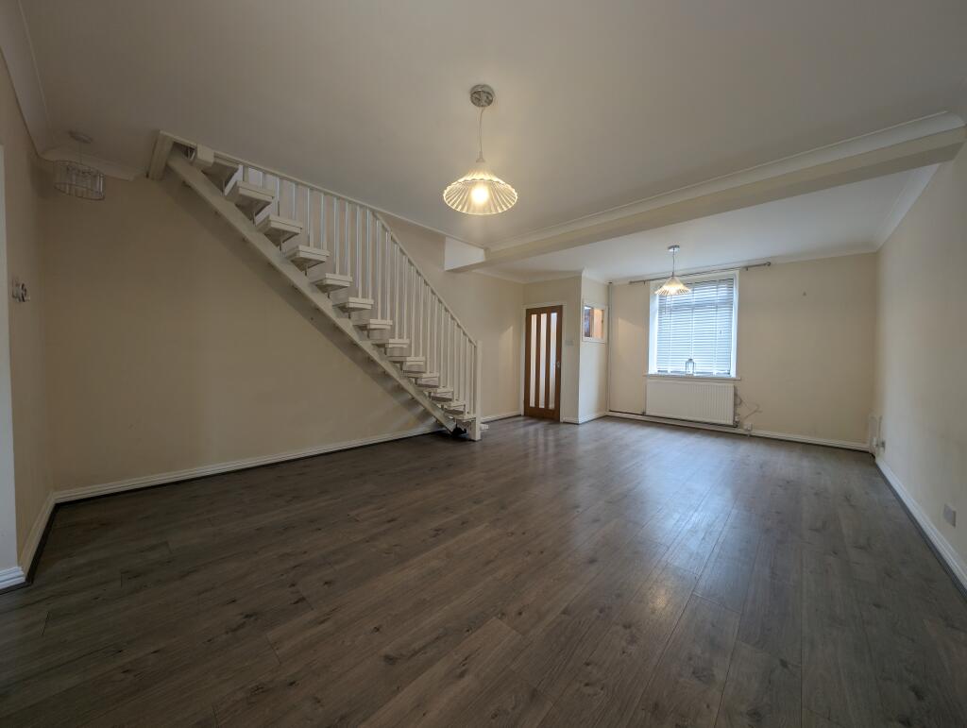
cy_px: 364
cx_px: 484
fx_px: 336
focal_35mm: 12
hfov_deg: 110.5
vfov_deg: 94.6
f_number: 1.95
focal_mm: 2.23
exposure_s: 1/33.3
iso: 45
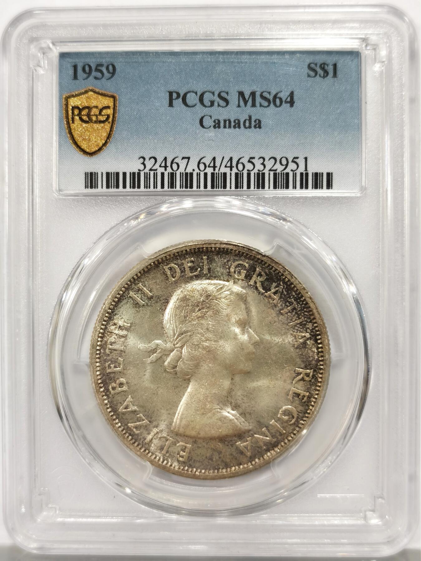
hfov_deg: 27.0
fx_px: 876
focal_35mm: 54
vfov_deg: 35.5
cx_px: 210
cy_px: 280
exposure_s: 1/100
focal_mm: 5.56
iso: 125
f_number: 16
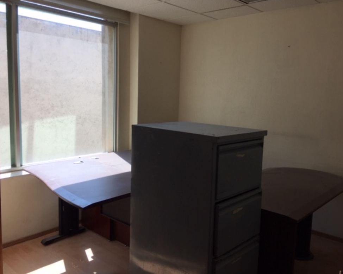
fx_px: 315
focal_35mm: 31
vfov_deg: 47.1
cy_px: 134
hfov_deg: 57.2
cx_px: 171
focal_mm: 4.15
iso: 32
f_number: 2.2
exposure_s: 1/449
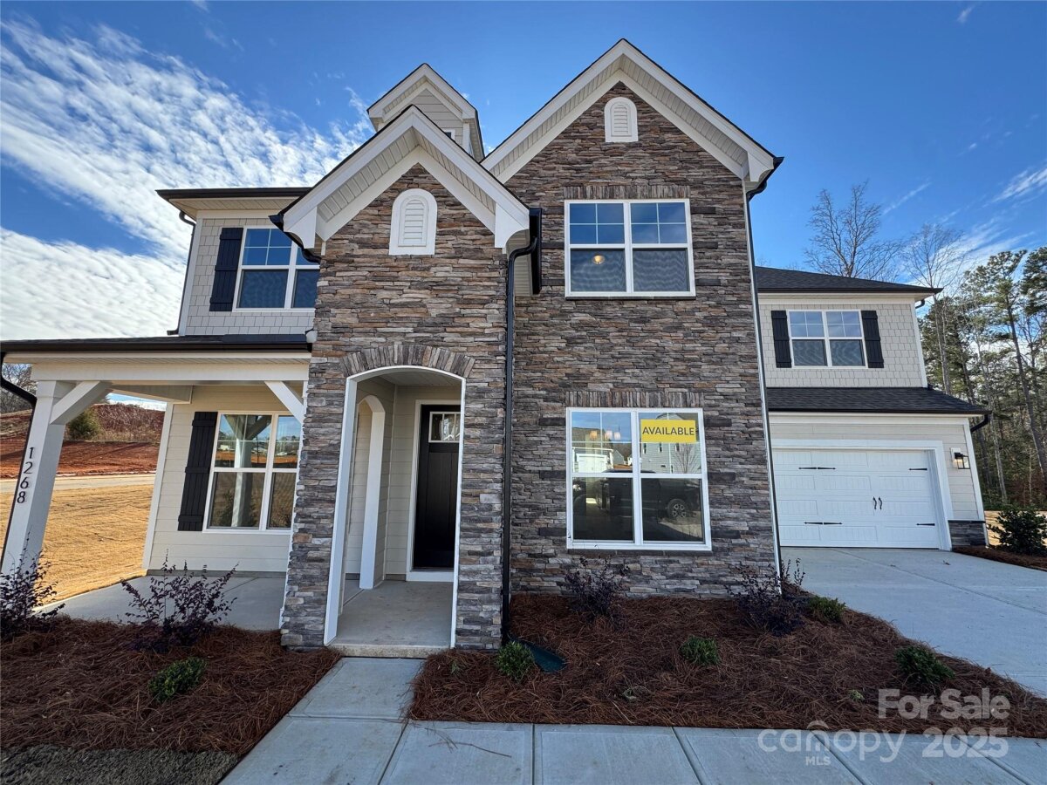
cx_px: 524
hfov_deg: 102.1
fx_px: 423
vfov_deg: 85.7
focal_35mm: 14
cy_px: 392
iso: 40
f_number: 2.2
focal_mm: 2.22
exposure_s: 1/515
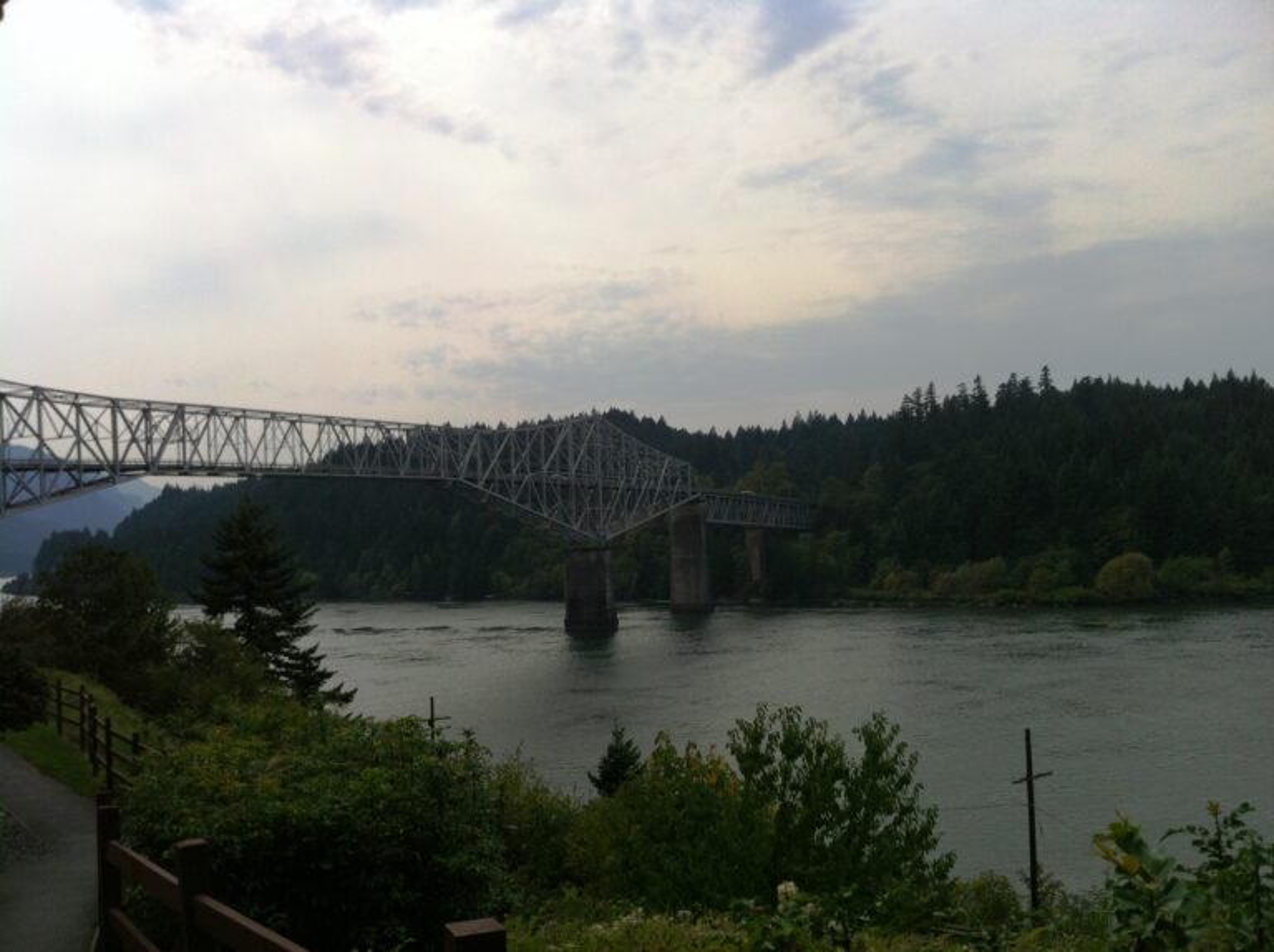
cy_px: 476
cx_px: 637
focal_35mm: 35
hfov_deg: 52.7
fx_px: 1287
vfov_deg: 40.6
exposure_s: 1/2155
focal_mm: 3.85
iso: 80
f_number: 2.8
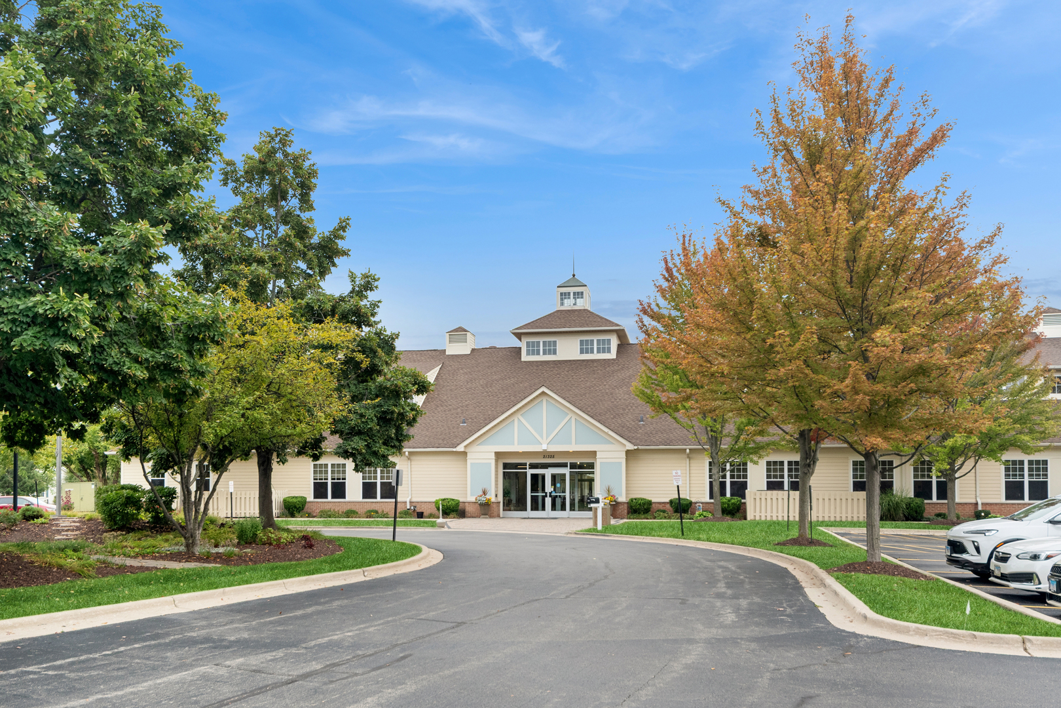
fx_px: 825
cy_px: 354
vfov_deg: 46.4
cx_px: 530
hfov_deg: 65.5
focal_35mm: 28
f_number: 8
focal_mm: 19
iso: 400
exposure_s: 1/200
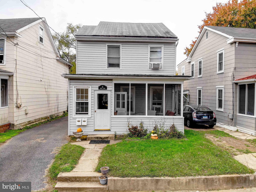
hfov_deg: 71.6
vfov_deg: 56.8
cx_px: 128
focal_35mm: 24
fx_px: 177
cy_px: 96
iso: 100
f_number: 2.8
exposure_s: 1/345
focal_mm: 4.5
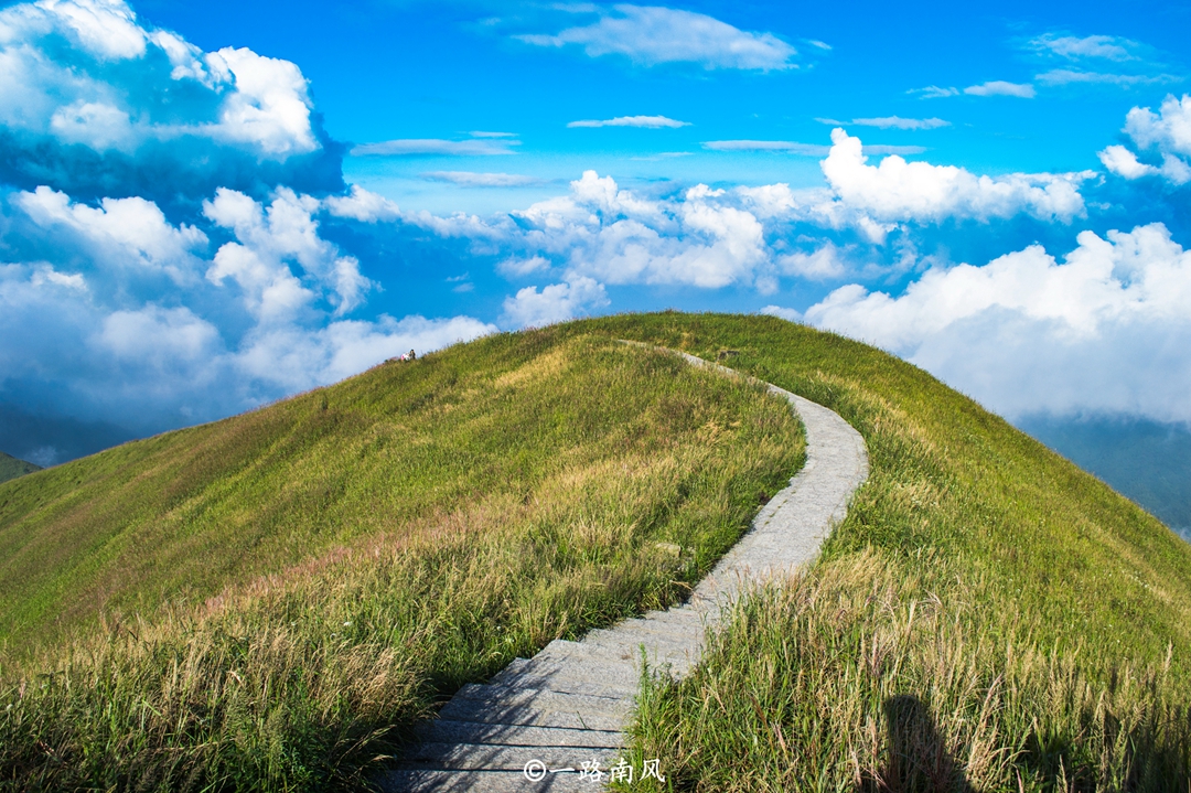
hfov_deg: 67.4
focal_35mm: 27
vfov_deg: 47.9
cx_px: 596
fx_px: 893
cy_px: 396
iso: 200
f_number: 8
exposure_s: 1/500
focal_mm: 18
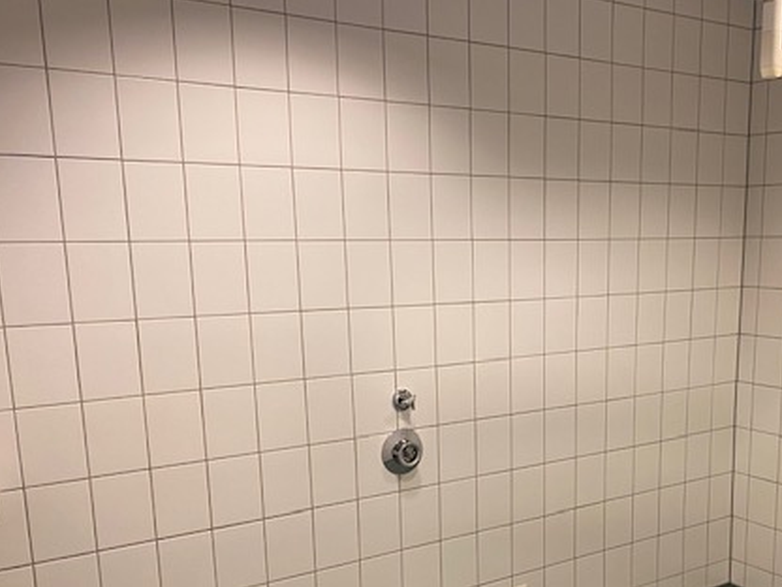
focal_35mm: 40
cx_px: 534
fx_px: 904
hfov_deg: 45.9
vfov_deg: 35.2
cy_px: 436
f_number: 1.8
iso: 80
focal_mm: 4.25
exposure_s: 1/50
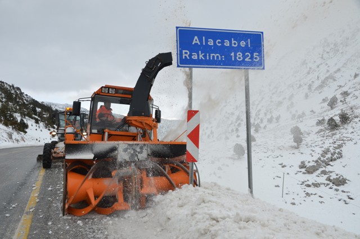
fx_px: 329
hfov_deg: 57.3
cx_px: 180
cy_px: 120
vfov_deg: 39.8
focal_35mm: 33
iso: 200
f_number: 8
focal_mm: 22
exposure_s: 1/250
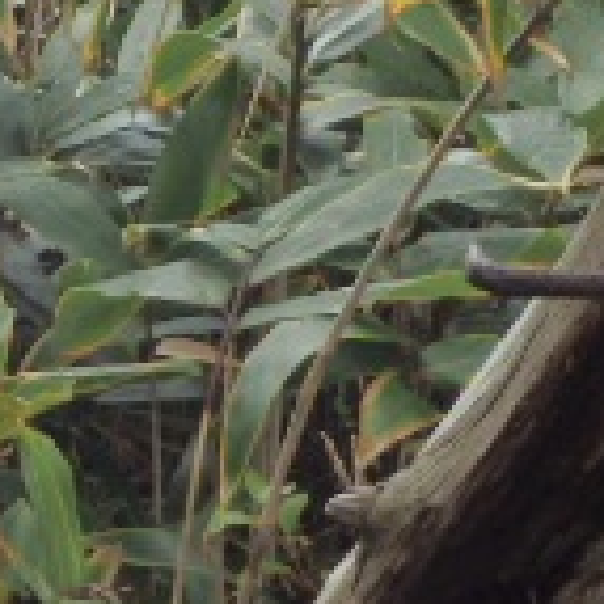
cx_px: -144
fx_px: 2961
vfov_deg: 11.5
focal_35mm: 150
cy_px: -80
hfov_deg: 11.4
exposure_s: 1/200
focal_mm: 6.8
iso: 125
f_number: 4.6
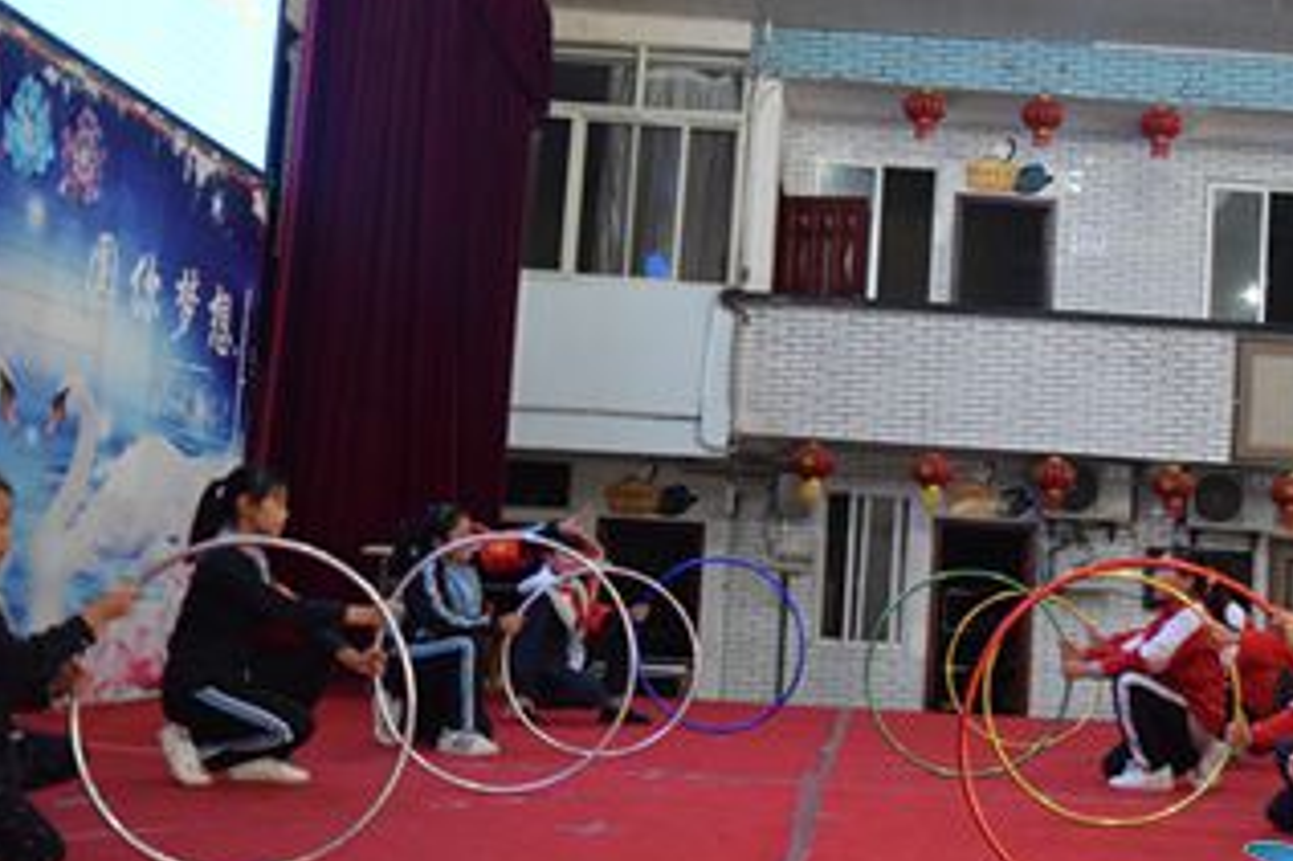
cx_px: 987
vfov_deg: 26.0
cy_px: 447
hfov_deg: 37.2
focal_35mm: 52
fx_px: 1867
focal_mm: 22
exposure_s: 1/125
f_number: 3.8
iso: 3200
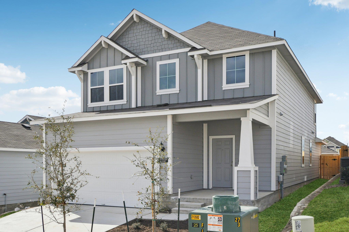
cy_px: 116
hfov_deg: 53.1
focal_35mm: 36
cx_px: 174
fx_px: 349
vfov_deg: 36.9
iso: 400
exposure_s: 1/3200
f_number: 8
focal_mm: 24
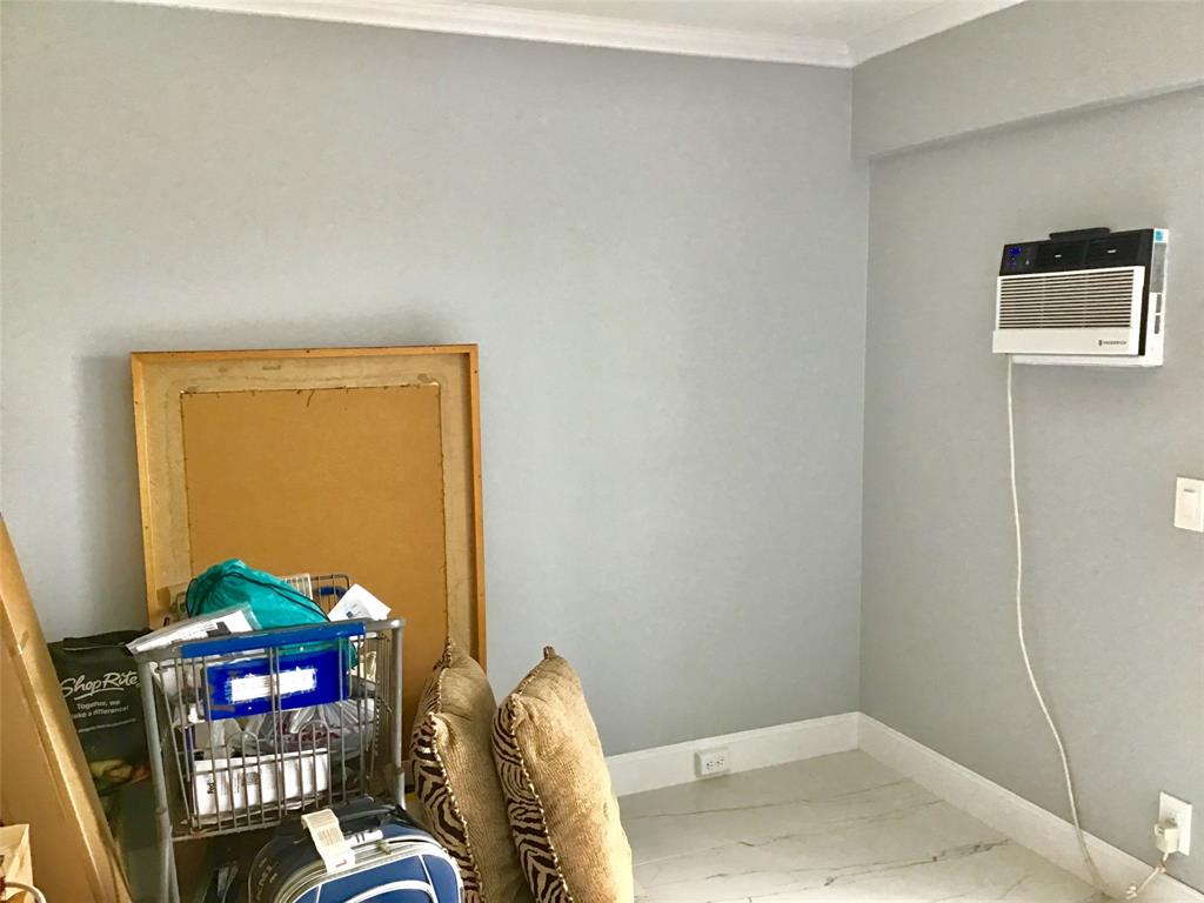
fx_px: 1078
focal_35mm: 31
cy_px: 452
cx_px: 602
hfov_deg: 58.4
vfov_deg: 45.4
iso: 100
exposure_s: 1/30
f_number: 2.4
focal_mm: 3.3
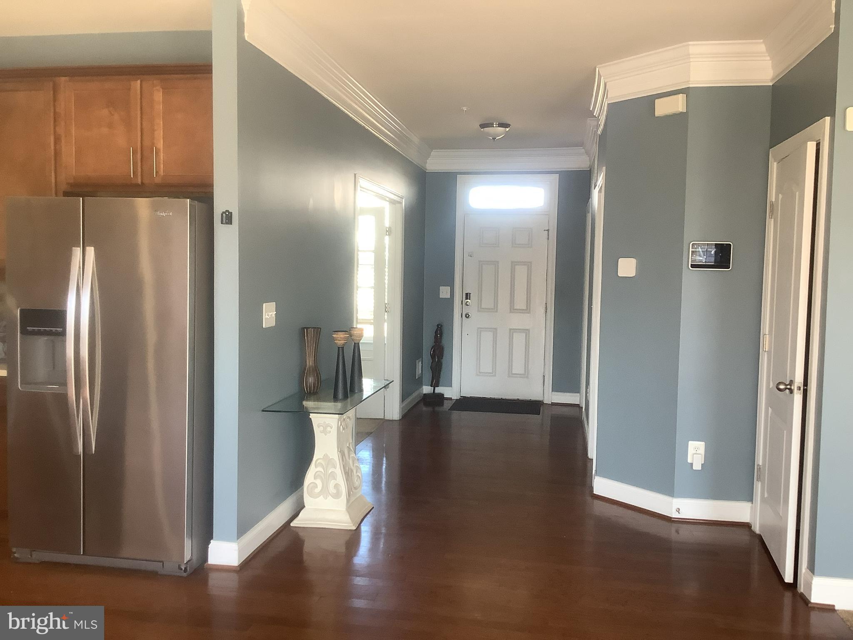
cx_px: 426
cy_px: 320
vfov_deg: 45.4
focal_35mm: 31
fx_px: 764
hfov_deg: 58.4
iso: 80
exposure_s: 1/60
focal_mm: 3.3
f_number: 2.4
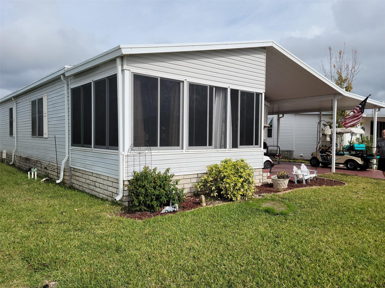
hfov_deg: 63.4
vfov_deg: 49.7
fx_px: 311
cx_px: 192
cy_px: 144
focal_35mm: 28
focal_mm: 5.9
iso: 25
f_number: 2
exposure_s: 1/924
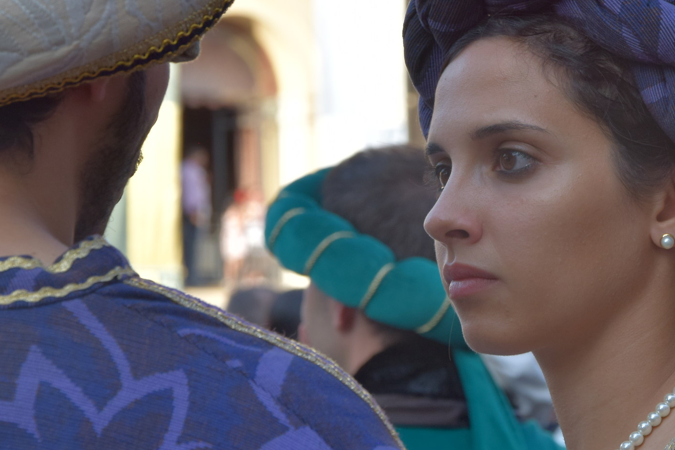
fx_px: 4084
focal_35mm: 218
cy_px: 197
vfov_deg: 6.3
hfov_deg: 9.4
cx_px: 475
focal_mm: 85
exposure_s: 1/250
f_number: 8
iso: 320
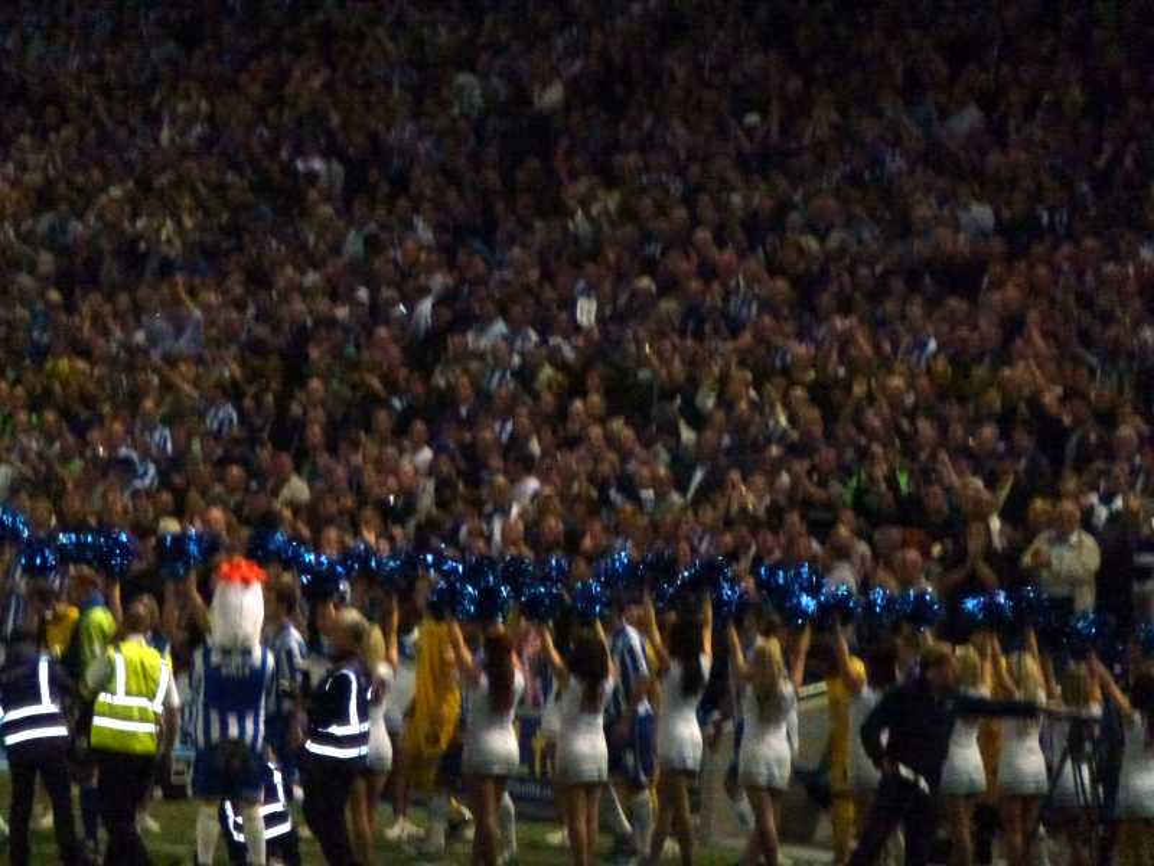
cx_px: 577
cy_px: 433
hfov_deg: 5.2
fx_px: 12801
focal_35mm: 384
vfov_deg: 3.9
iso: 1000
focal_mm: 68.8
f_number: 5.9
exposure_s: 1/125
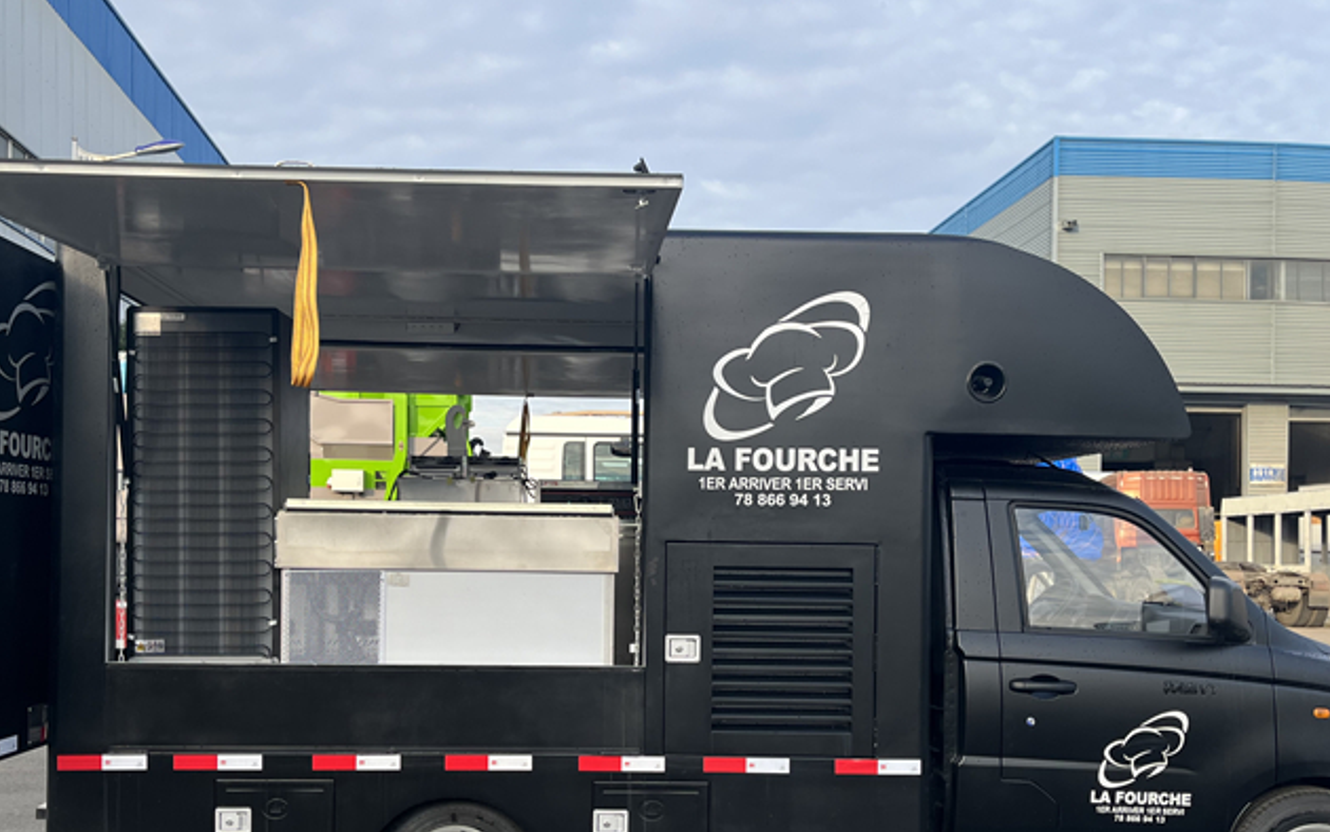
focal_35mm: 35
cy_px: 543
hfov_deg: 55.3
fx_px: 1269
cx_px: 614
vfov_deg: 36.0
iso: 50
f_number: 1.6
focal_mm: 5.1
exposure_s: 1/737
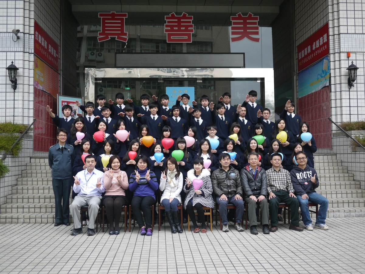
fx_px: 422
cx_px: 182
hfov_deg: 46.8
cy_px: 137
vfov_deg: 36.0
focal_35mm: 40
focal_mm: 20
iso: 160
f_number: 1.7
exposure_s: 1/320
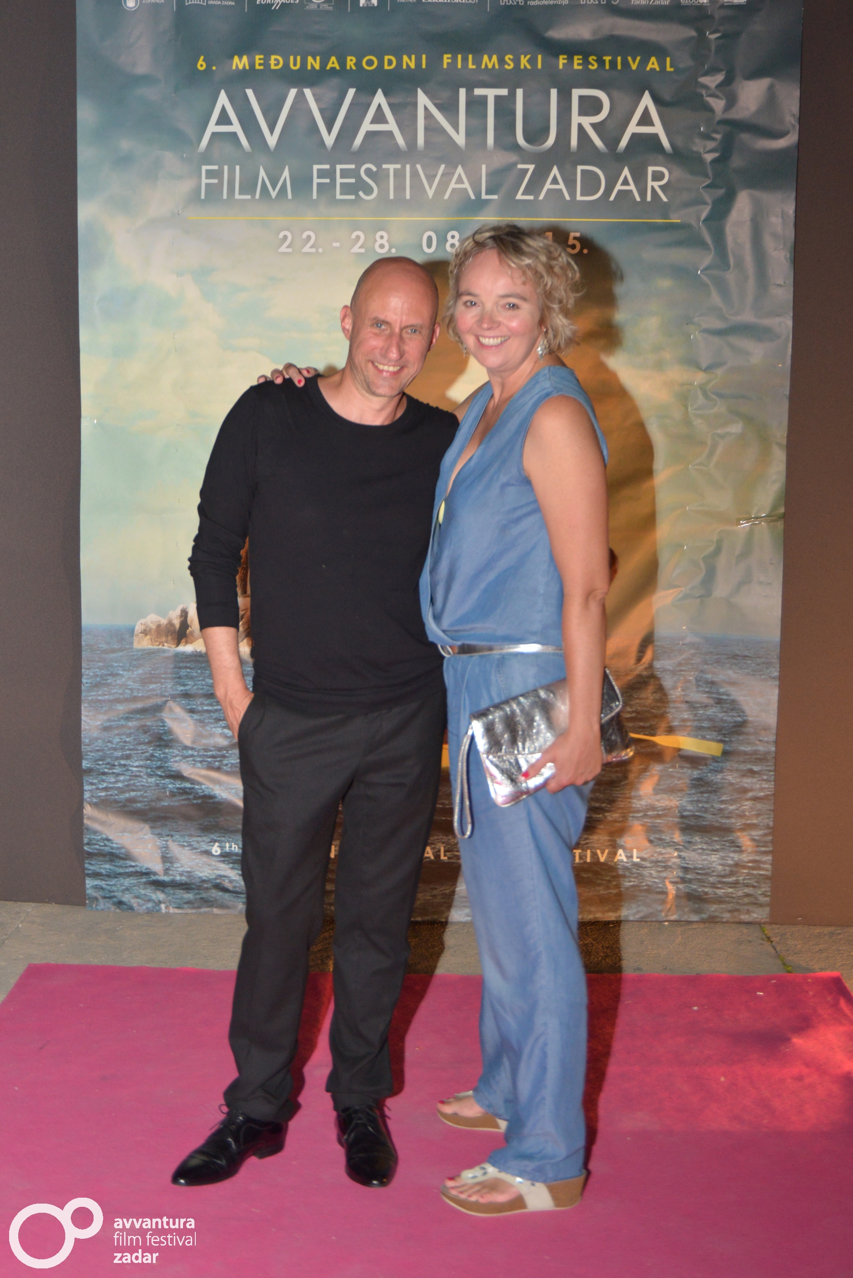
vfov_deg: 38.2
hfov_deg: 26.0
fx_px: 1846
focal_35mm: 52
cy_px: 639
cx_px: 426
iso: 2000
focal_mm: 52
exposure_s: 1/125
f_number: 6.3
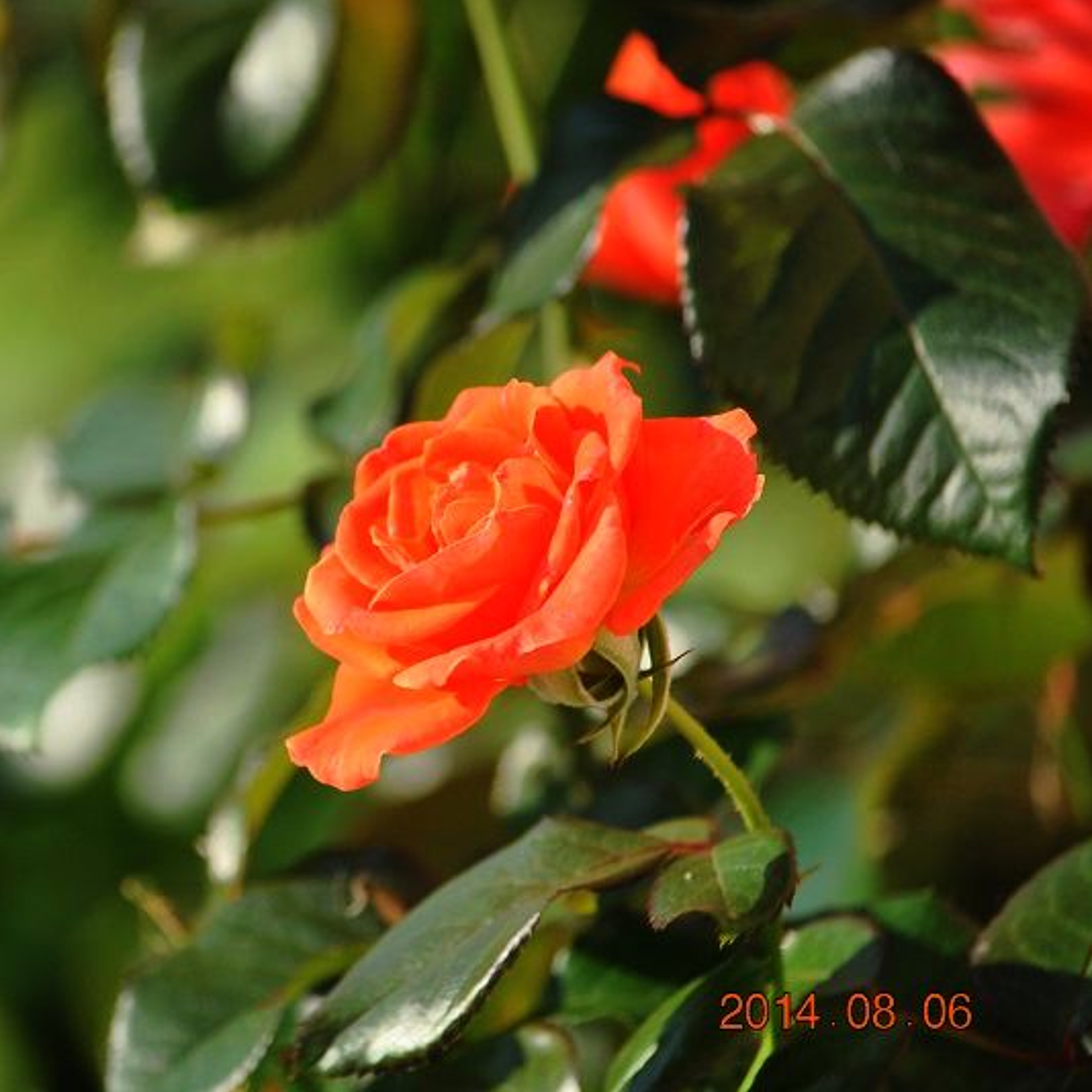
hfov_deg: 5.9
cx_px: 311
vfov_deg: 5.9
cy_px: 545
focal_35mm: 297
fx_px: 10587
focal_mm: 155
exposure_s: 1/500
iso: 220
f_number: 5
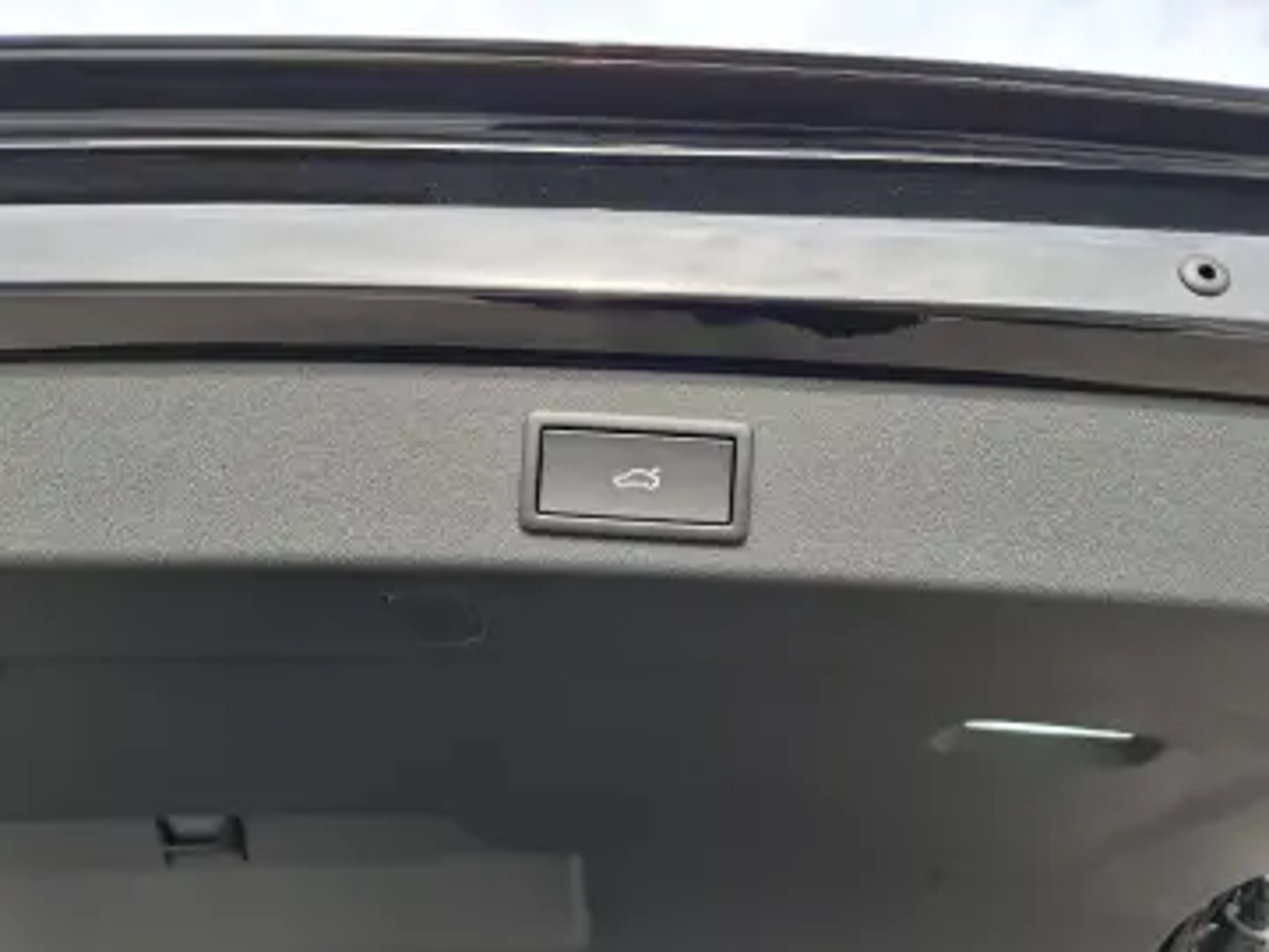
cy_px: 476
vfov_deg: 58.9
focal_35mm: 23
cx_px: 634
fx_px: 843
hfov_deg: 73.9
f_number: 1.8
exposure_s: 1/299
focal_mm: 5.54
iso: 50
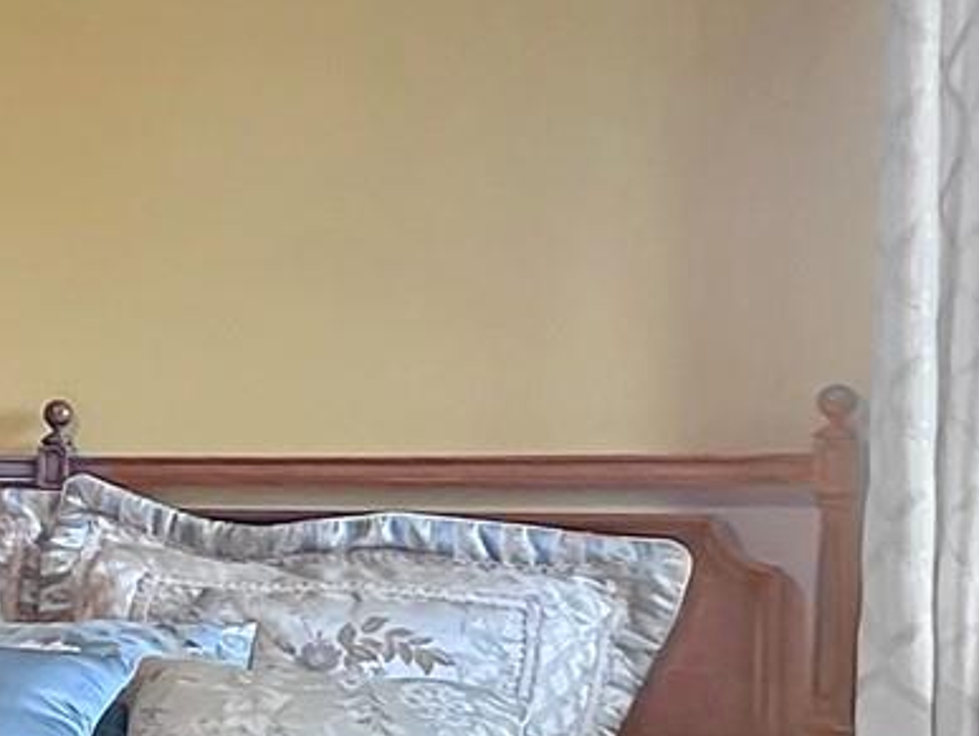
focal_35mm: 74
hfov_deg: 19.2
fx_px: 2095
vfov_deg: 19.1
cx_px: -830
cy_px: 804
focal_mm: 2.22
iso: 250
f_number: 2.2
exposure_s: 1/60
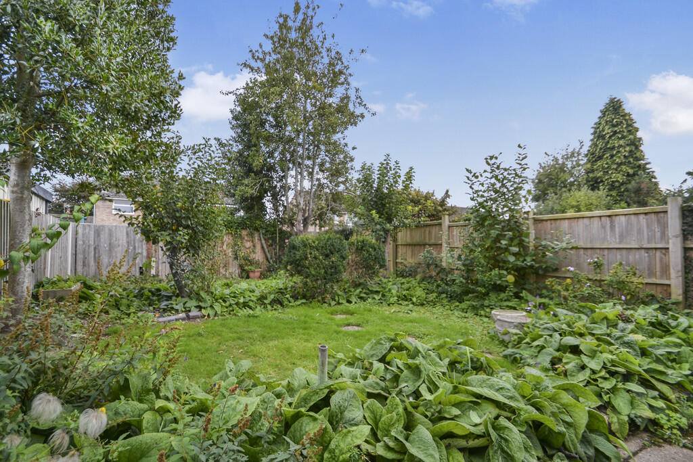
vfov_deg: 77.3
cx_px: 346
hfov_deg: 100.4
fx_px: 289
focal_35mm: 15
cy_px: 231
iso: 180
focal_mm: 10
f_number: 5.6
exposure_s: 1/125
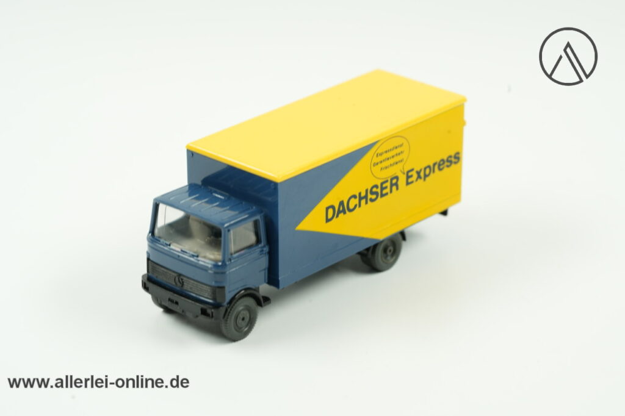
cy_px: 208
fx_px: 1562
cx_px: 312
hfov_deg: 22.6
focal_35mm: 90
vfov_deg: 15.2
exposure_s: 1/15
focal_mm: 90
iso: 640
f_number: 10
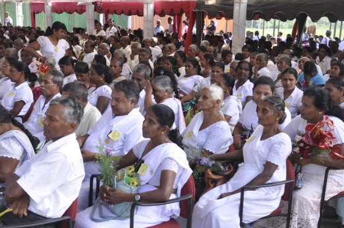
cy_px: 139
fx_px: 534
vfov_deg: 24.0
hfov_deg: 35.7
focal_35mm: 56
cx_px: 152
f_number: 5.6
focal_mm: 28
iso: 250
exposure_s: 1/125
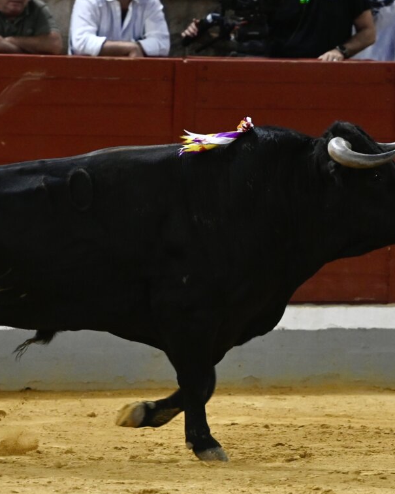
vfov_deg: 4.8
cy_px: 246
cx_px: 150
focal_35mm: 405
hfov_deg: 3.8
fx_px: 5922
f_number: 3.2
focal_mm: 170
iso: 2500
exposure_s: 1/500
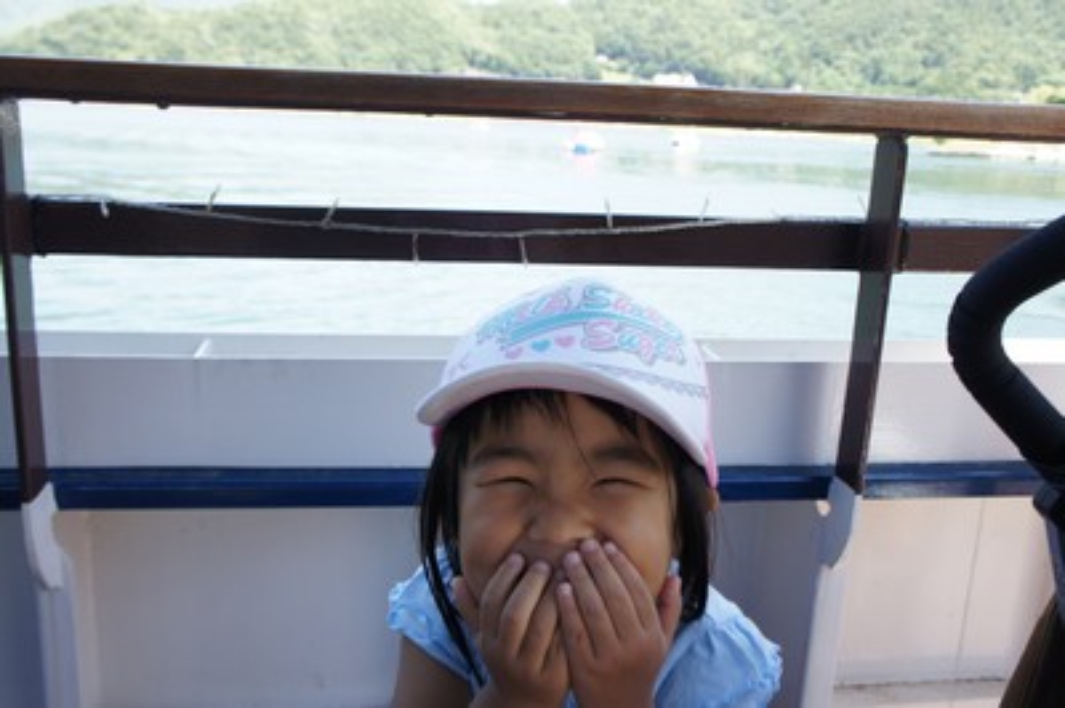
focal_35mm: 33
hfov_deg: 57.3
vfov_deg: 39.9
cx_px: 532
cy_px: 354
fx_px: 975
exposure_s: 1/80
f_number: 5.6
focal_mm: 22
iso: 200
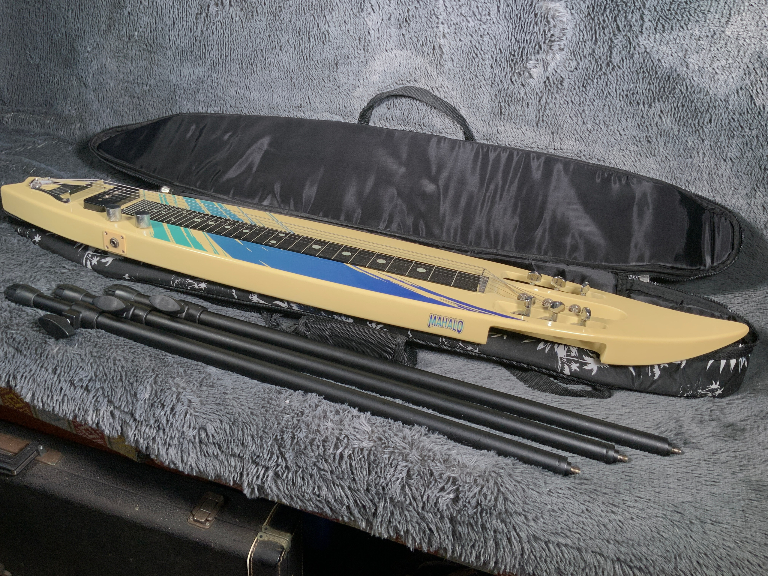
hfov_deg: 61.7
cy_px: 288
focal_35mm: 29
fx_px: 643
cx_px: 384
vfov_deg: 48.2
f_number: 1.8
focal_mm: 3
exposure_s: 1/104
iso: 50
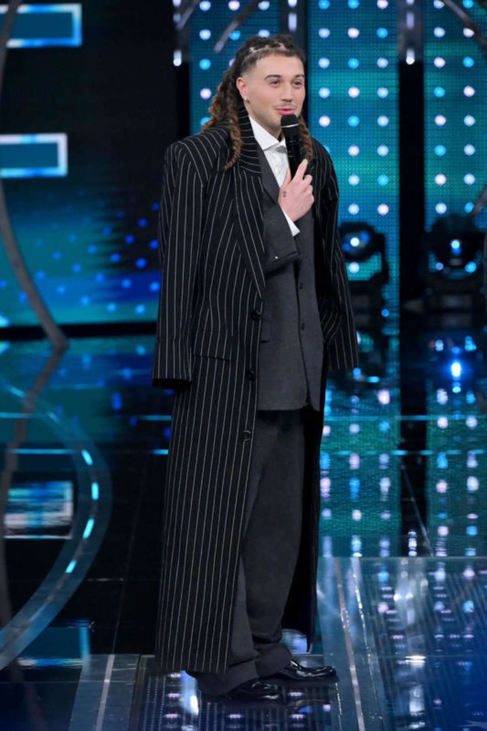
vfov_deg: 11.4
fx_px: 3654
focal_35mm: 180
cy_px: 366
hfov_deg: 7.6
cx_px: 244
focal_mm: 180
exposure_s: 1/400
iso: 8000
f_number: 5.6
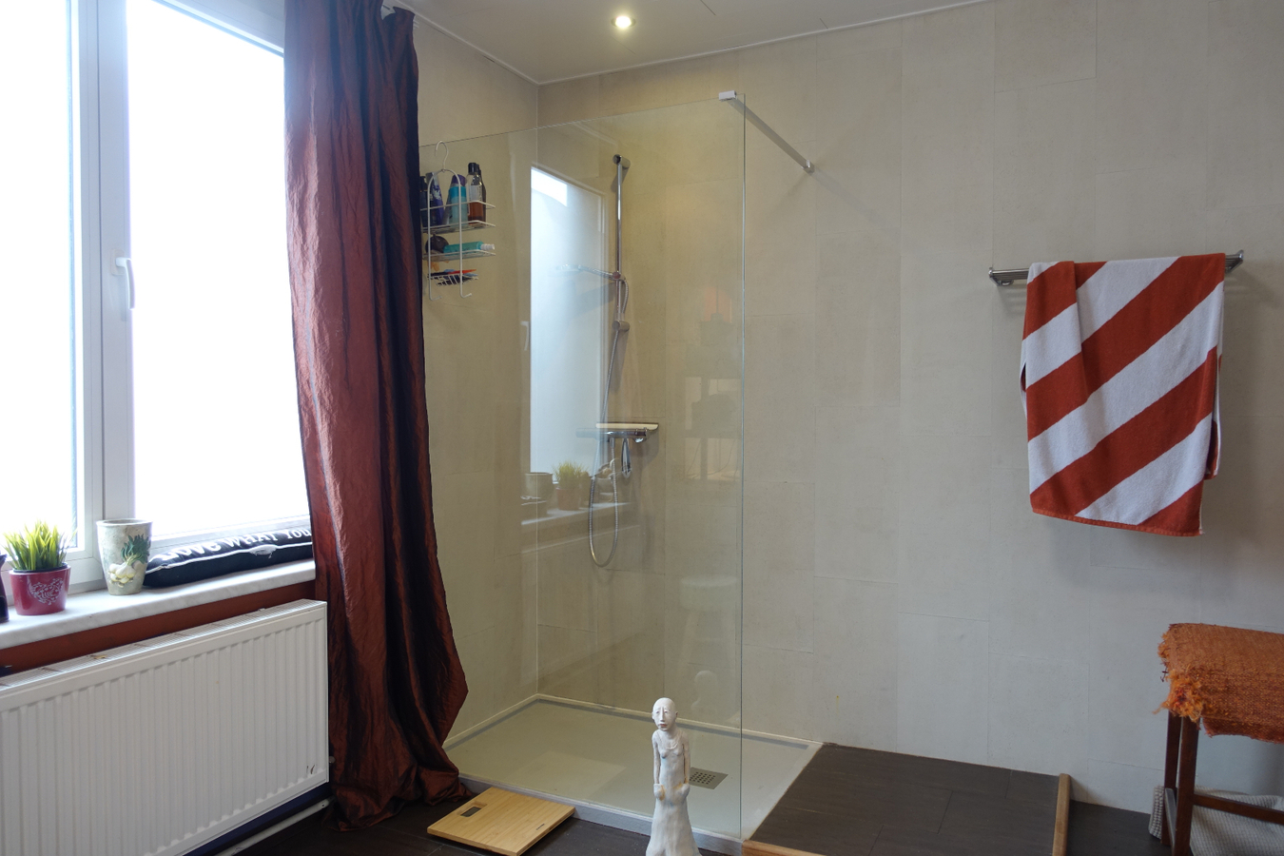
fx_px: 856
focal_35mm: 24
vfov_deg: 53.1
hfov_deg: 73.7
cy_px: 428
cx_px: 642
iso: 125
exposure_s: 1/30
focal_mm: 8.8
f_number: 2
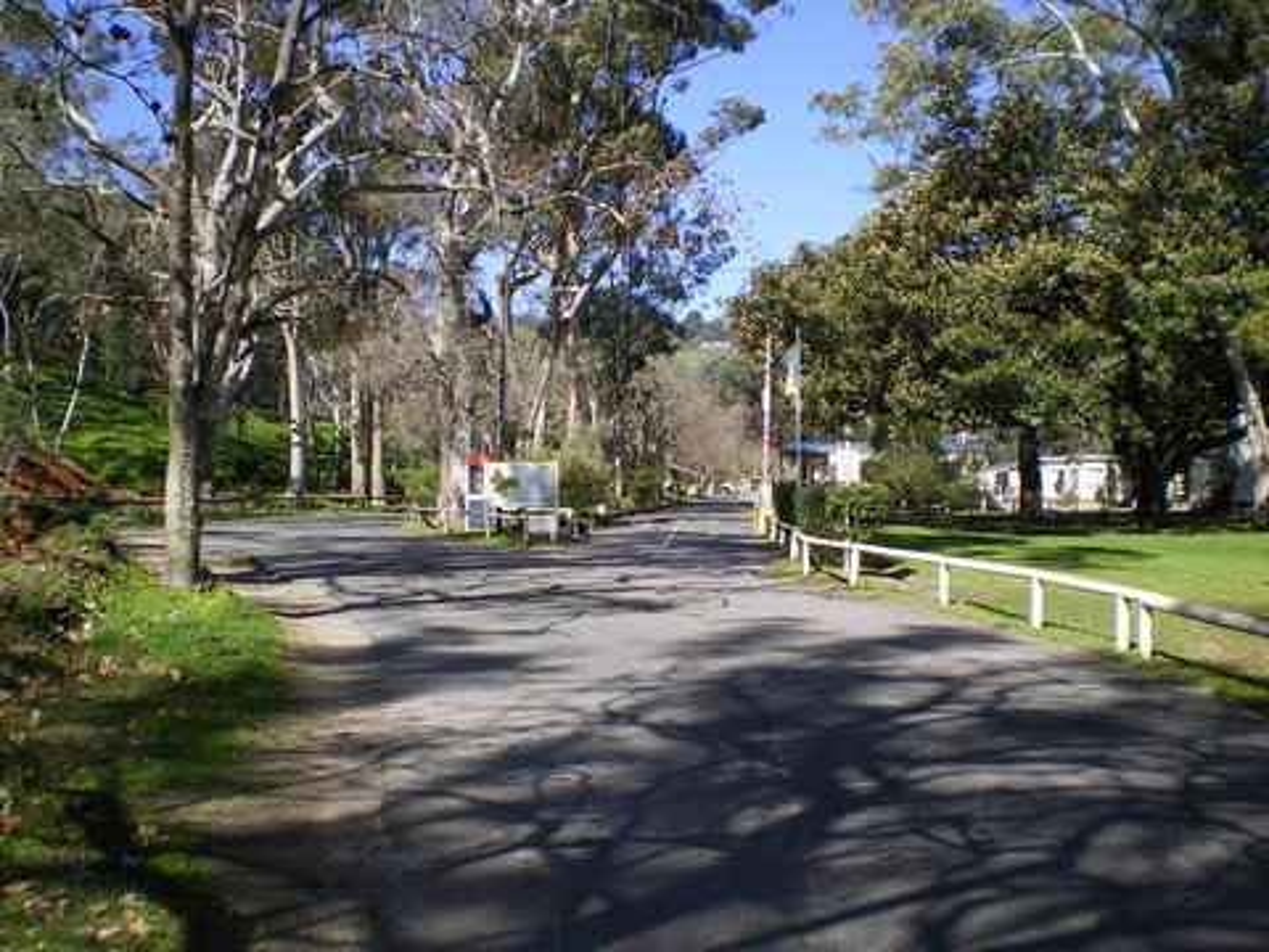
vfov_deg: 37.7
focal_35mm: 38
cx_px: 634
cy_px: 476
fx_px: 1393
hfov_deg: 49.0
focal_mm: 6.3
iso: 64
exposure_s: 1/200
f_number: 4.6
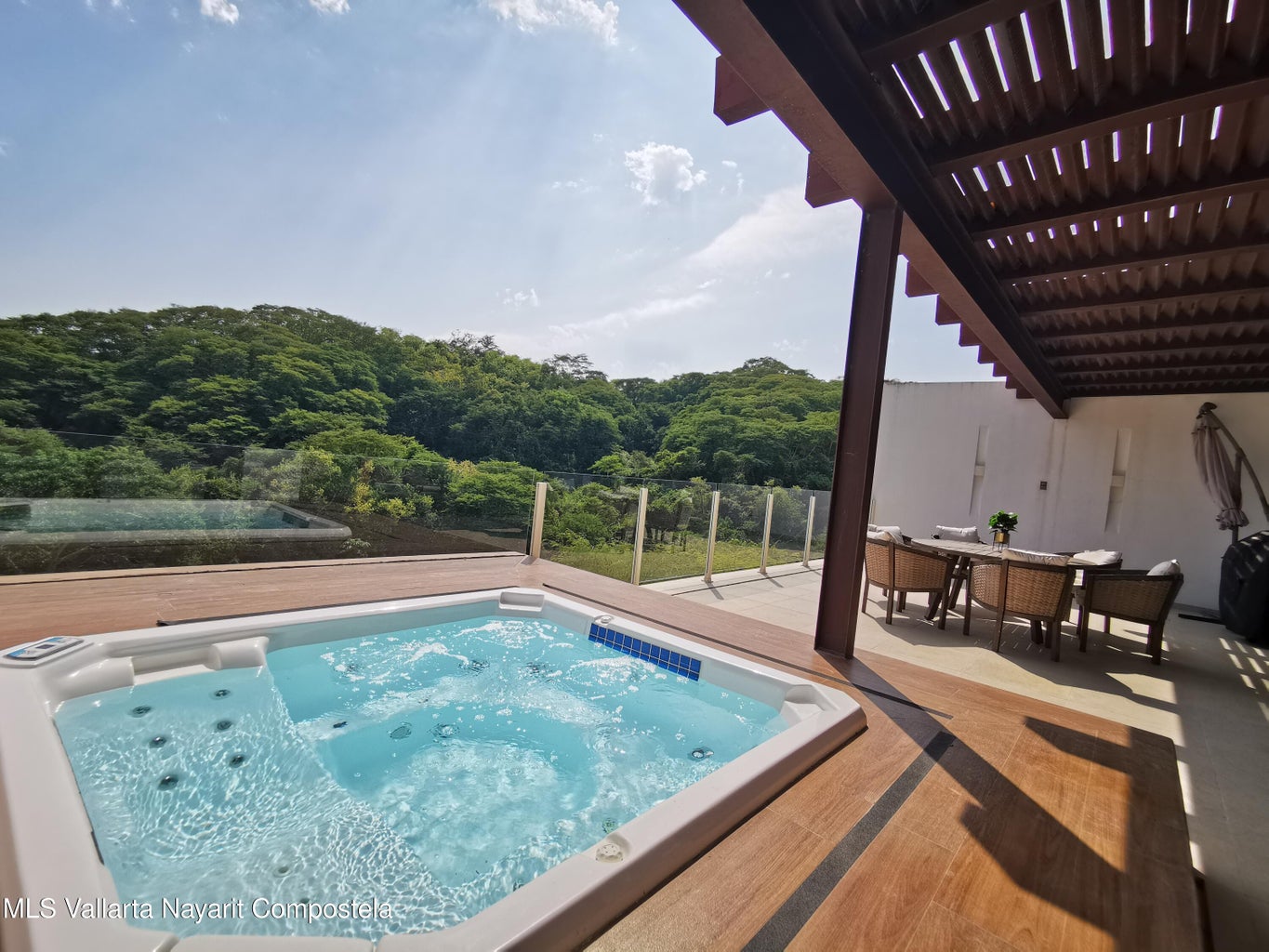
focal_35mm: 16
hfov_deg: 94.5
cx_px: 634
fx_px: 587
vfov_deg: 78.1
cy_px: 476
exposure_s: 1/2933
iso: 50
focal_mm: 2.35
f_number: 2.2
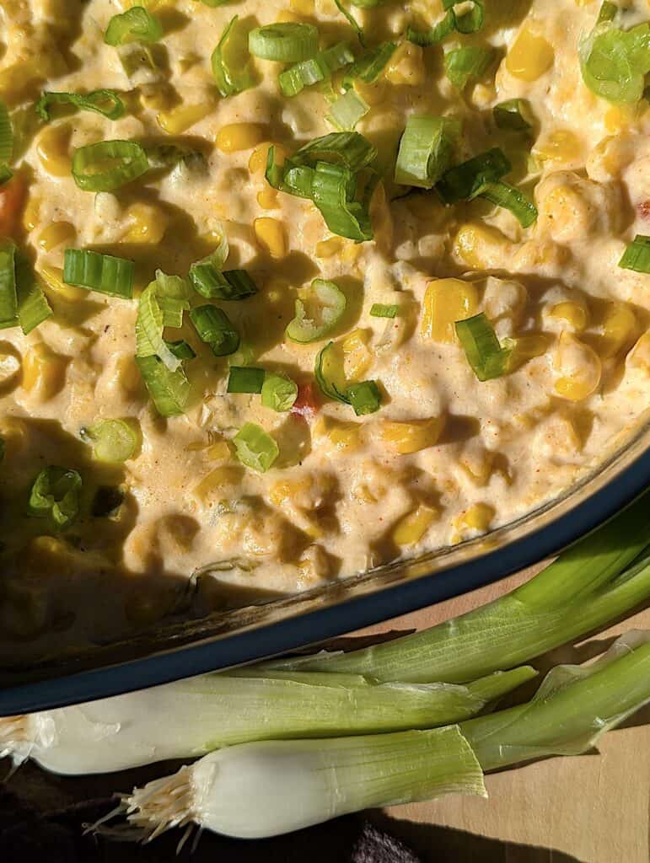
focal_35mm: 49
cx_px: 325
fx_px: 1224
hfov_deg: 29.7
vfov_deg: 38.9
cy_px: 432
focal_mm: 6.9
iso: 19
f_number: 1.68
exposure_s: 1/2294
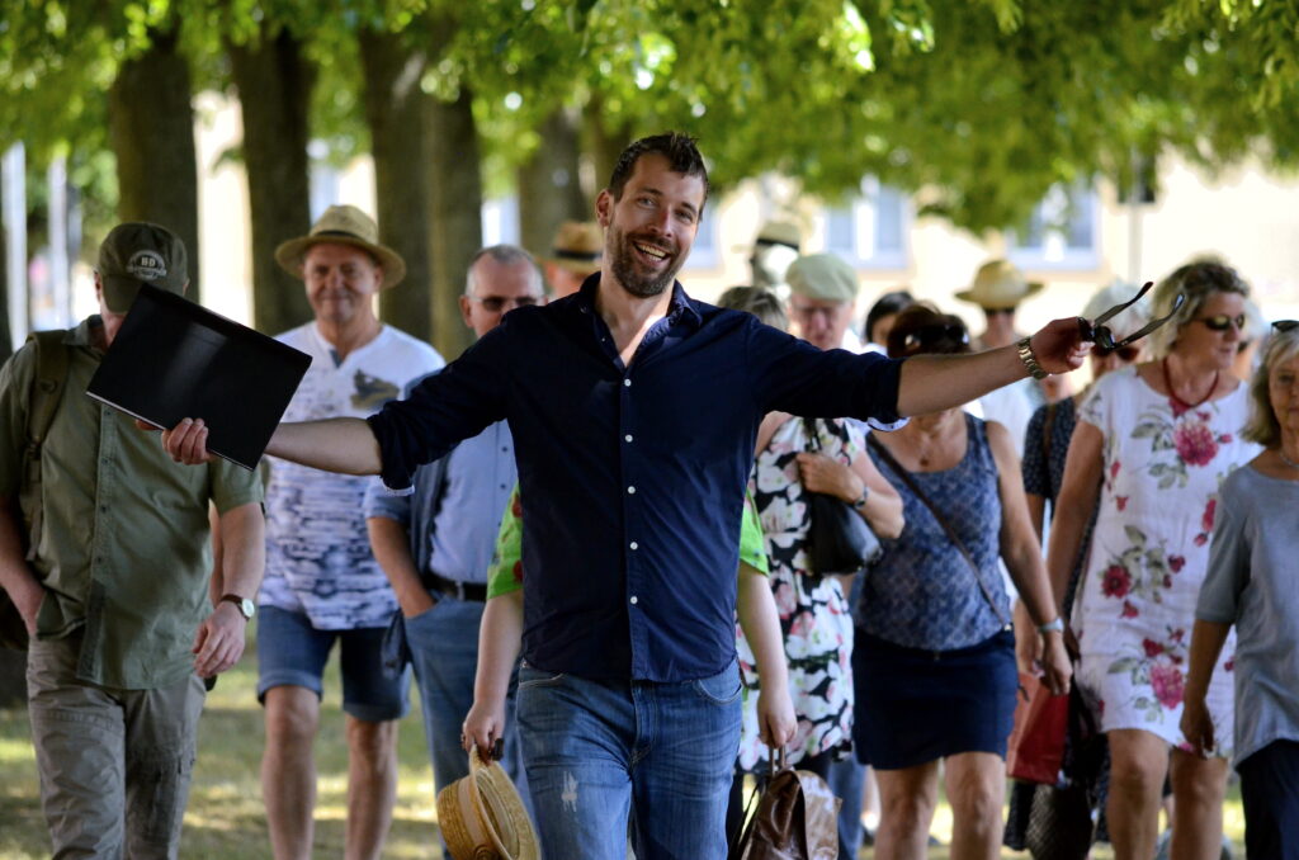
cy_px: 430
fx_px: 11882
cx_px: 650
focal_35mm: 330
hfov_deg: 6.3
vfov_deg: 4.1
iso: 1600
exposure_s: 1/1250
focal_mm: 220
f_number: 5.3
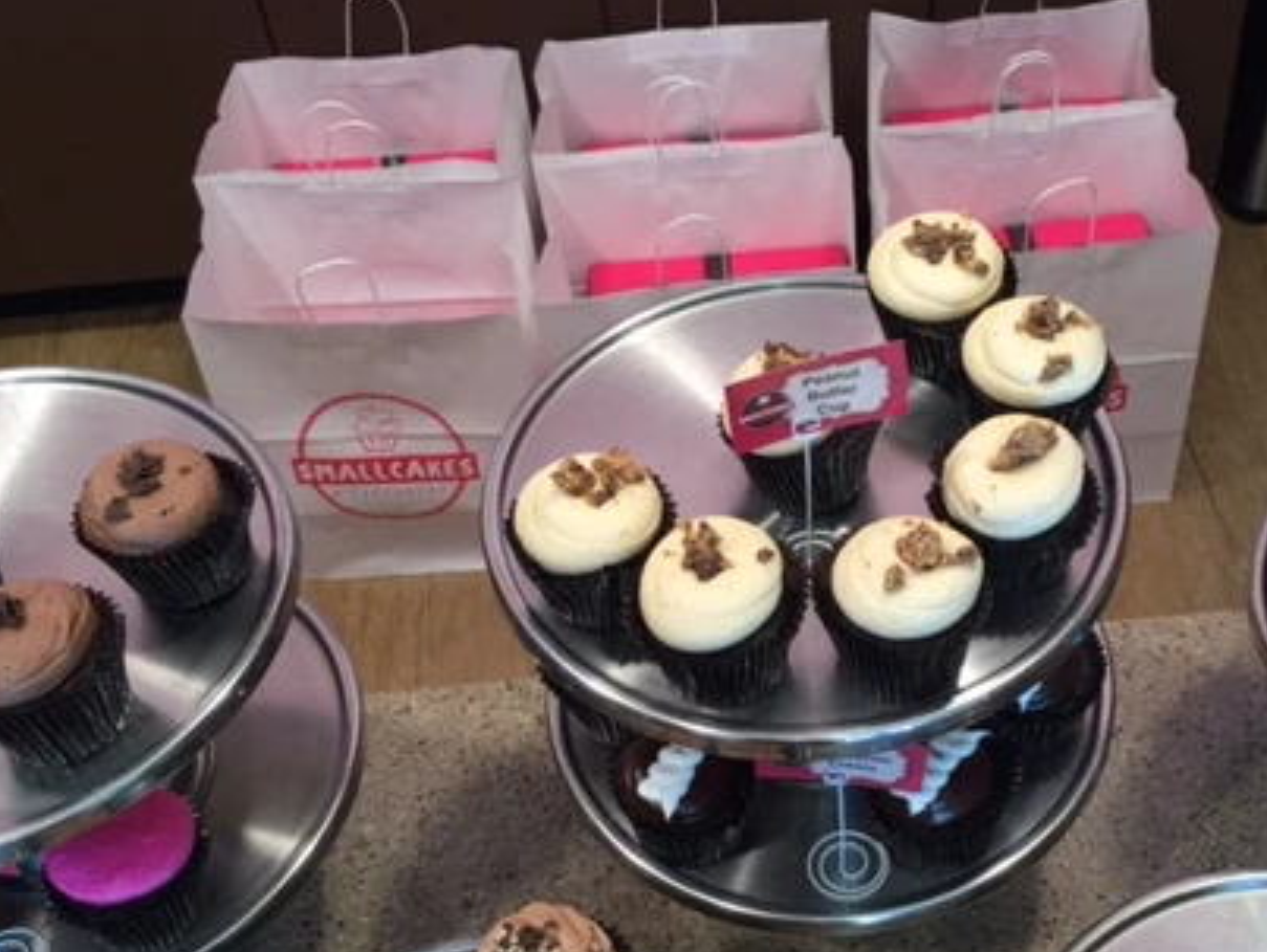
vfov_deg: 31.2
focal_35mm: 46
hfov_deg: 40.8
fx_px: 1685
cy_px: 666
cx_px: 821
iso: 50
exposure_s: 1/30
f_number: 2.2
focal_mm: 4.15
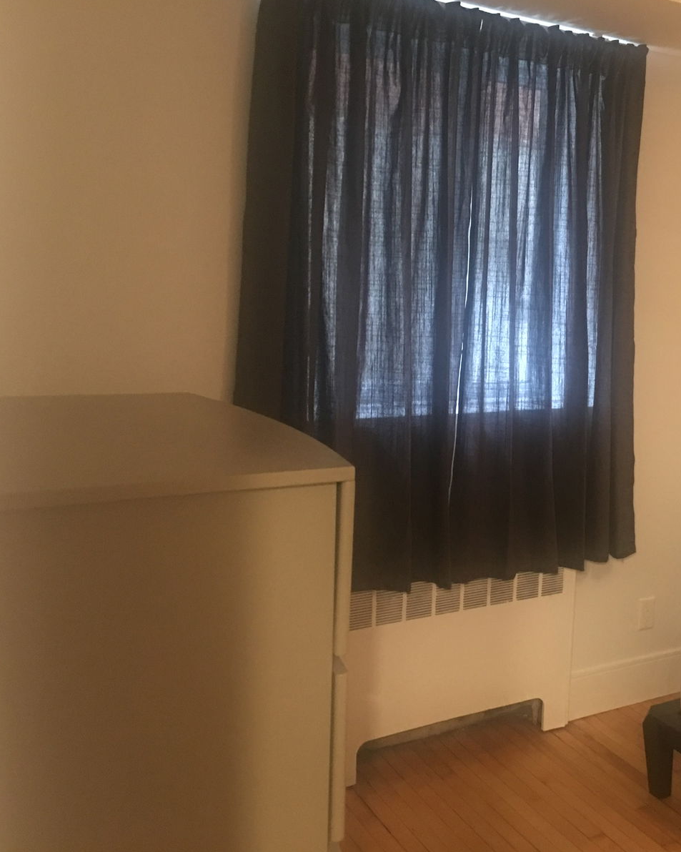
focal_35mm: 38
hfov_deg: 37.4
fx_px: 958
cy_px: 425
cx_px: 566
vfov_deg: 47.9
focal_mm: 4.15
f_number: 2.2
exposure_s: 1/4
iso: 80
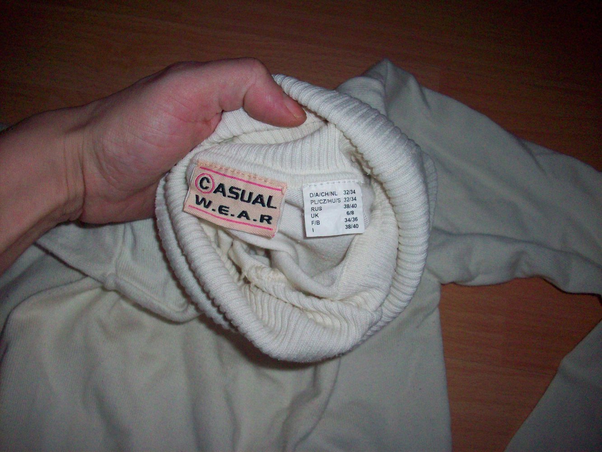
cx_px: 301
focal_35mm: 37
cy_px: 226
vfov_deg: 38.7
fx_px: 644
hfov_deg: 50.1
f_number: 2.8
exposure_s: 1/45
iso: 160
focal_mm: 6.2
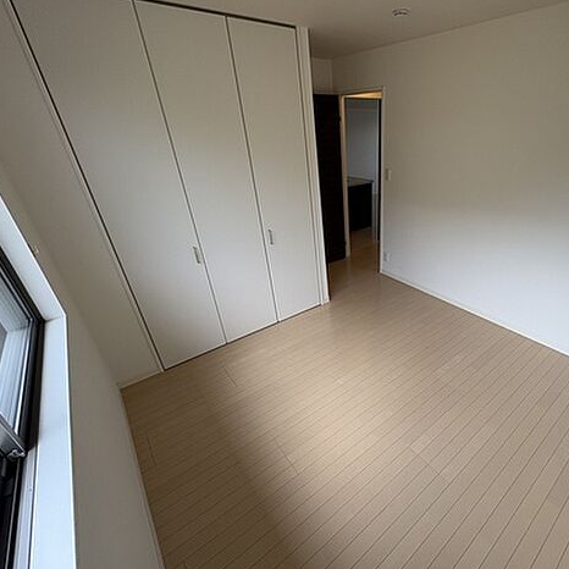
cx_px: 363
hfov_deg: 82.1
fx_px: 316
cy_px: 289
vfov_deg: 84.0
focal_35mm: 17
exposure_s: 1/99
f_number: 2.2
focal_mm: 2.22
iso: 64
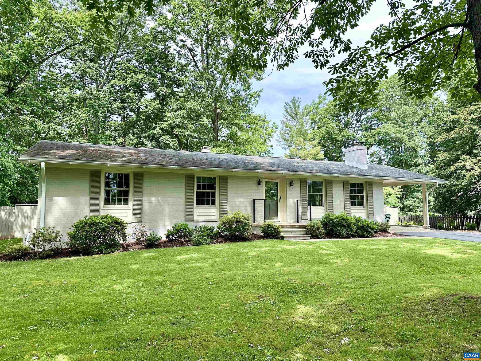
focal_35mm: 24
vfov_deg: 56.8
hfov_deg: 71.6
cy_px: 180
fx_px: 333
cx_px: 240
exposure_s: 1/894
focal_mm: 6.86
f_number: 1.78
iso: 80
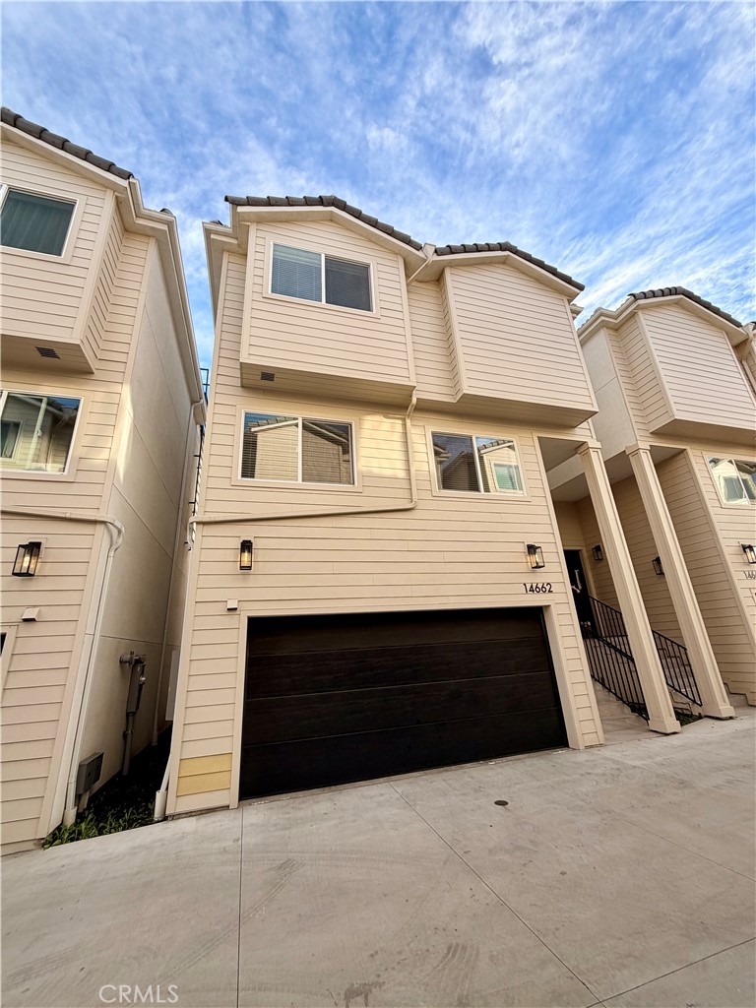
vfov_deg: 102.1
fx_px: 408
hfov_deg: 85.7
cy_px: 504
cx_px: 378
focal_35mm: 14
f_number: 2.2
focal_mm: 2.22
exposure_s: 1/545
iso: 40
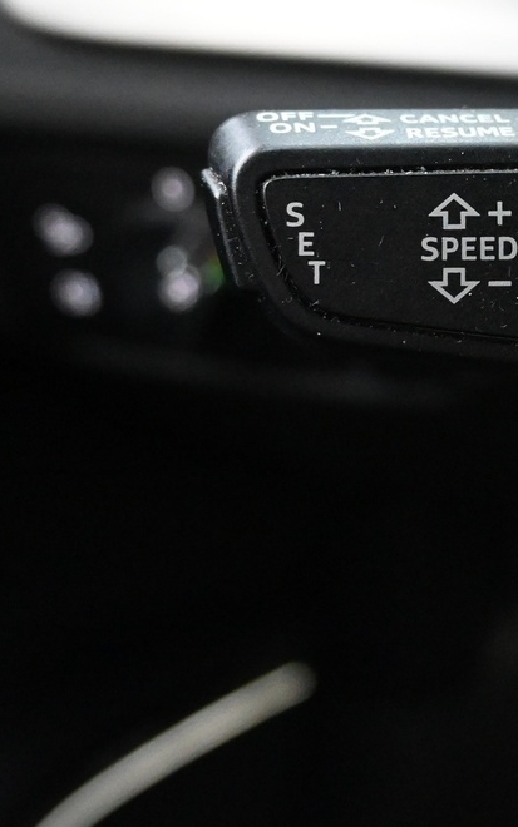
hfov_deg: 16.9
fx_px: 1693
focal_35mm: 75
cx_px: 551
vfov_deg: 27.2
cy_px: 222
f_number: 3.8
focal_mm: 20
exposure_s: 1/30
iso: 5600
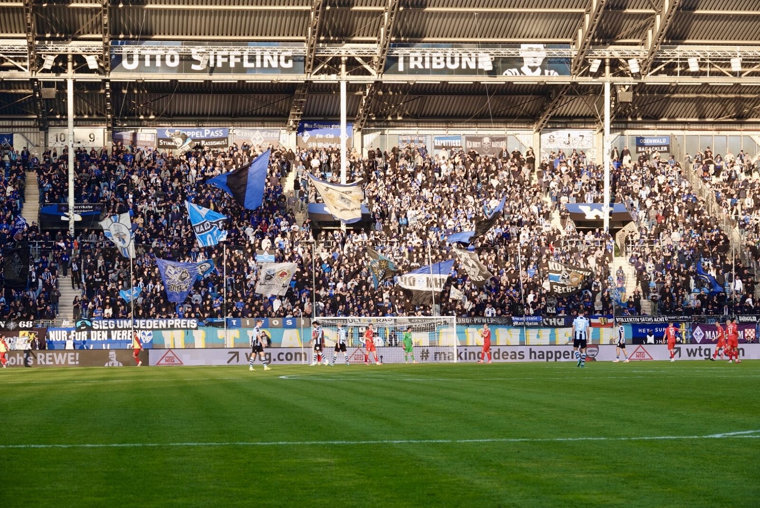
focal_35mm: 97
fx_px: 2049
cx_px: 380
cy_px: 254
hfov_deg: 21.0
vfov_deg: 14.1
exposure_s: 1/160
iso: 100
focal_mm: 35.68
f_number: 3.5
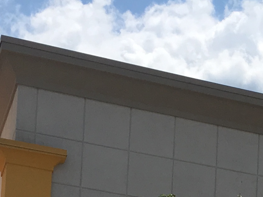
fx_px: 1064
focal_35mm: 140
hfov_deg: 13.6
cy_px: 471
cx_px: 330
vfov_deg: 9.4
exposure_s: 1/3077
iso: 25
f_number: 2.2
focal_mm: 4.15
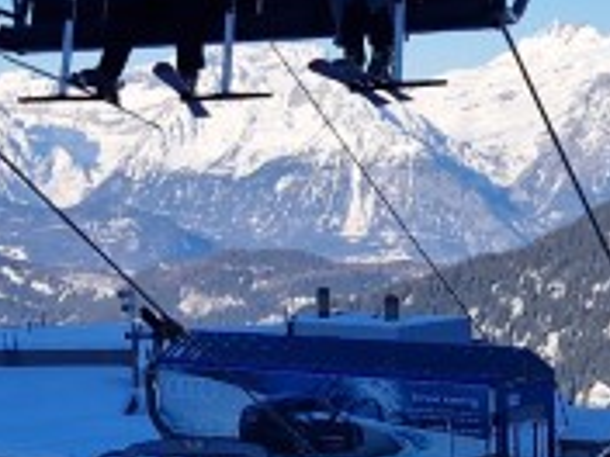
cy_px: 301
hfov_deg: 14.7
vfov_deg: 11.1
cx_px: 146
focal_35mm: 134
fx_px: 2361
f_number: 1.8
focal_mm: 5.4
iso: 50
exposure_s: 1/1764
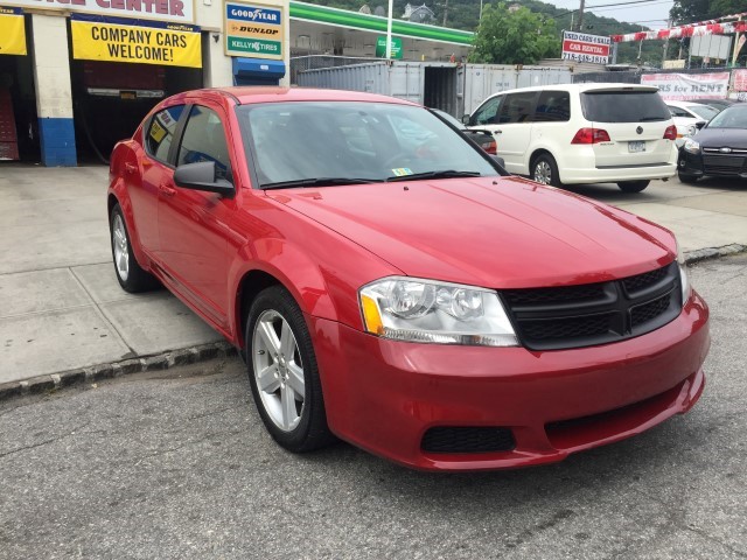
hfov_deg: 61.7
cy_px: 280
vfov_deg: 48.2
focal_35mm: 29
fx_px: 626
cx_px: 374
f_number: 2.2
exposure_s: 1/1236
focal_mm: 4.15
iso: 32
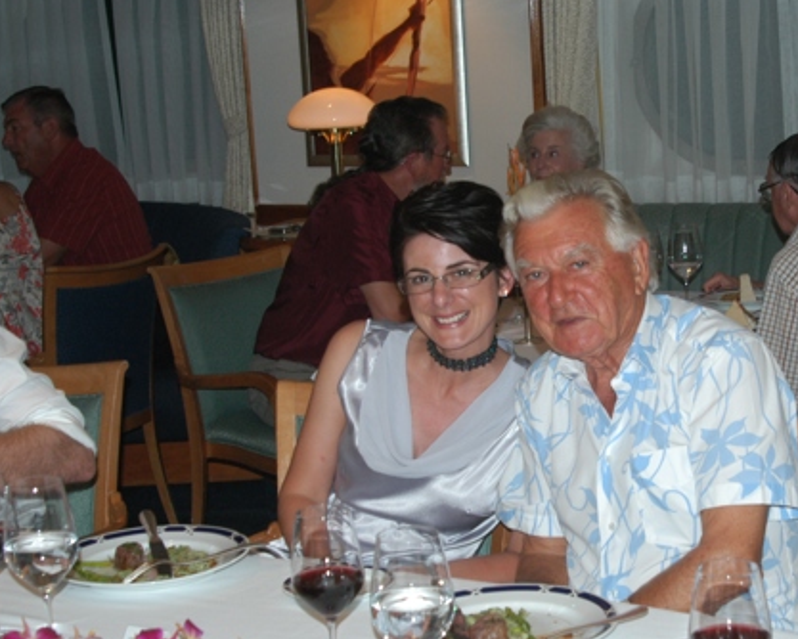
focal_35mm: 71
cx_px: 641
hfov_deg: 26.3
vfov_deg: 21.5
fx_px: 1678
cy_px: 394
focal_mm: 28
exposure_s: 1/60
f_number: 7.1
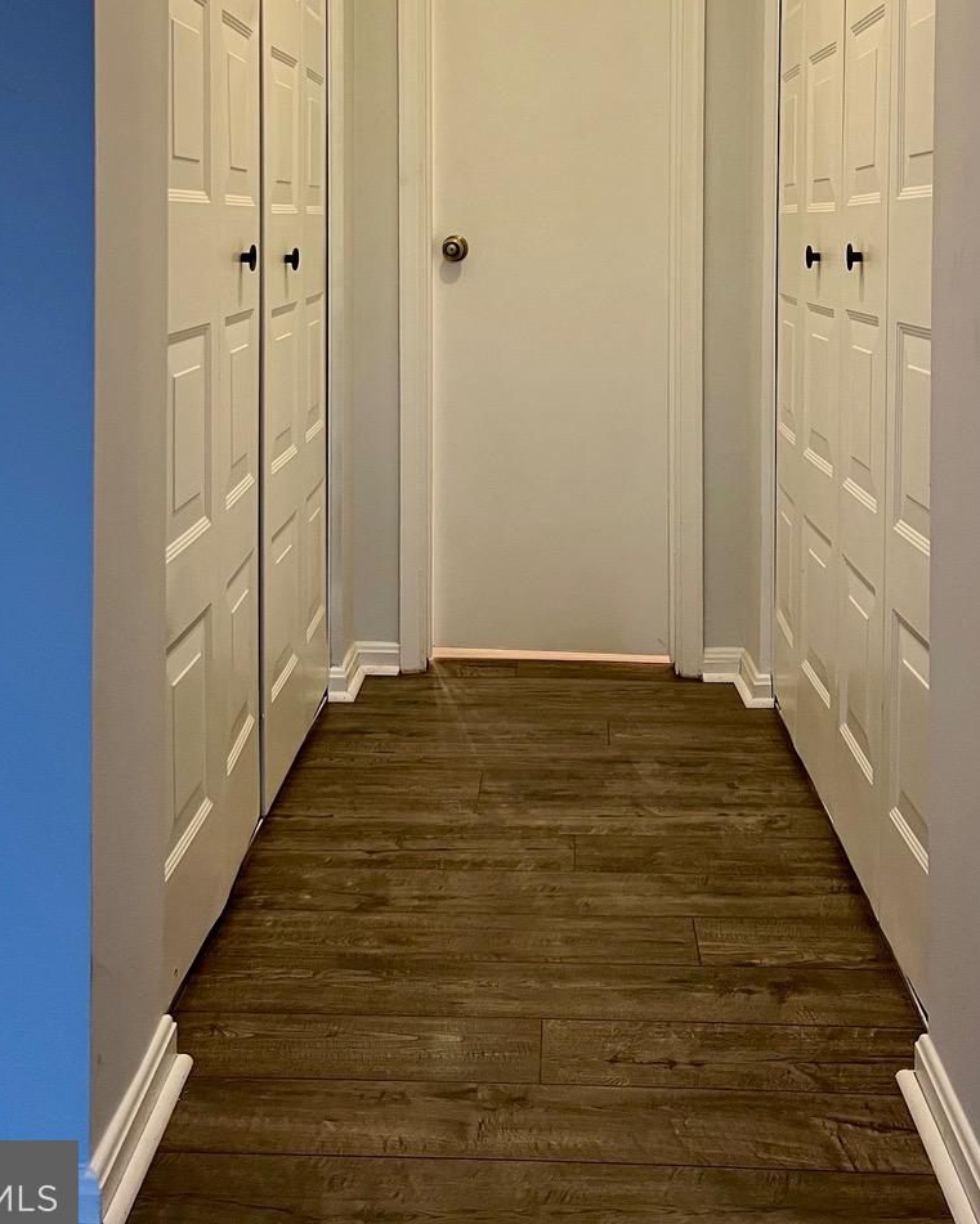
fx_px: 1486
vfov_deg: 42.9
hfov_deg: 36.5
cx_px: 498
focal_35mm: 41
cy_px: 257
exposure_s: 1/60
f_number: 1.5
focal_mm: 5.7
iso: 200
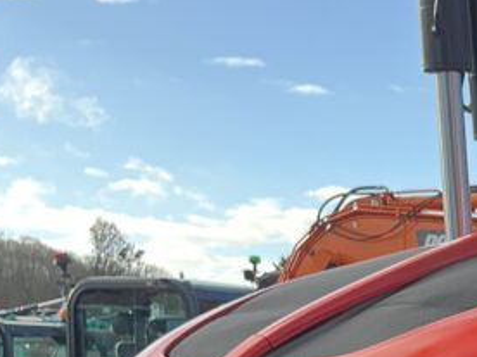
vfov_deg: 13.4
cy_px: 545
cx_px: 695
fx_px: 1433
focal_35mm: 104
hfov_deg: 17.2
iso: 25
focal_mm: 3
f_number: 1.8
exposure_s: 1/335
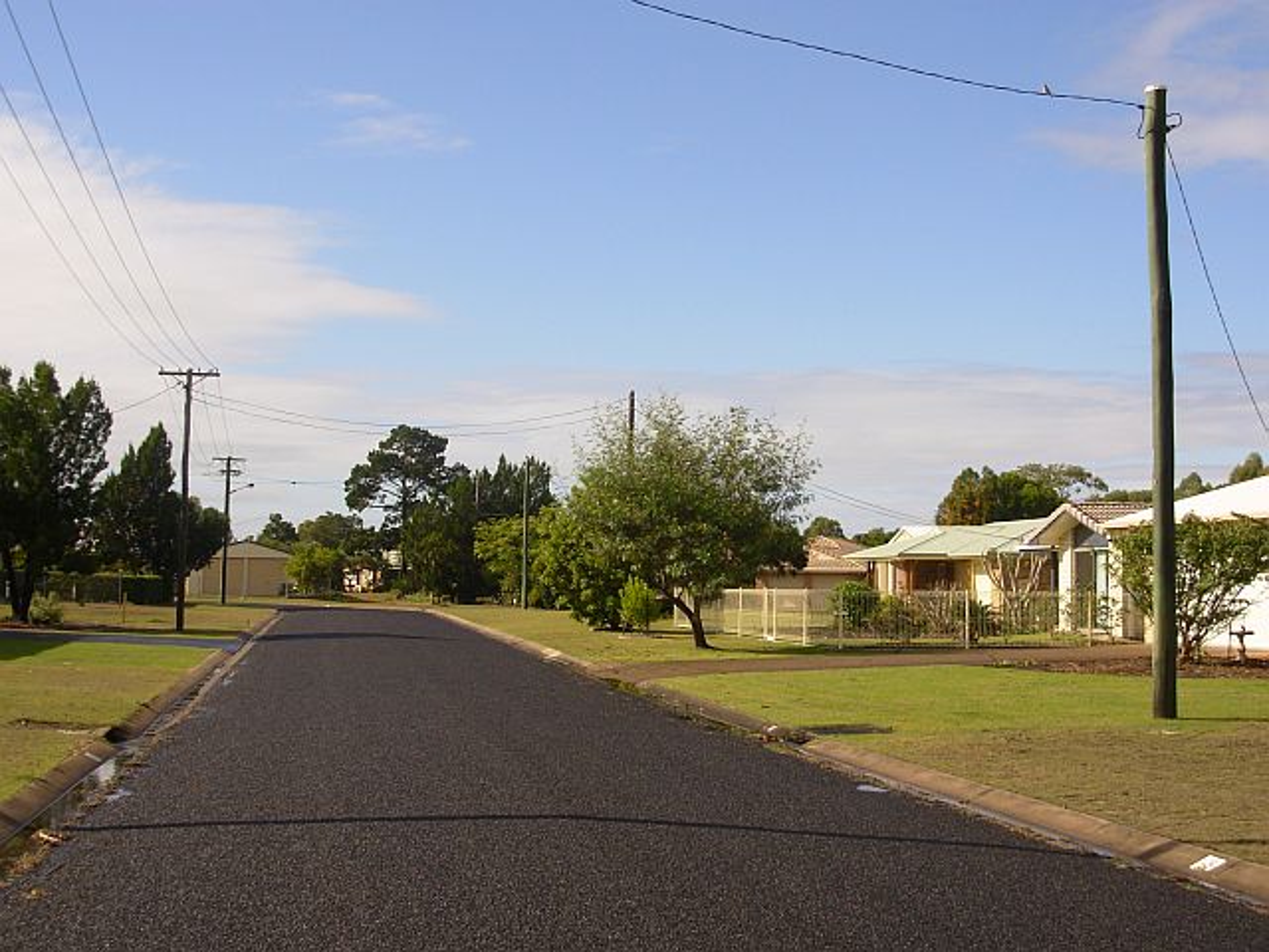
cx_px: 634
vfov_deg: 28.0
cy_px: 476
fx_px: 1906
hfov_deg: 36.8
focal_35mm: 52
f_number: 3.2
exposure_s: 1/995
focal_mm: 8.5
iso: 50
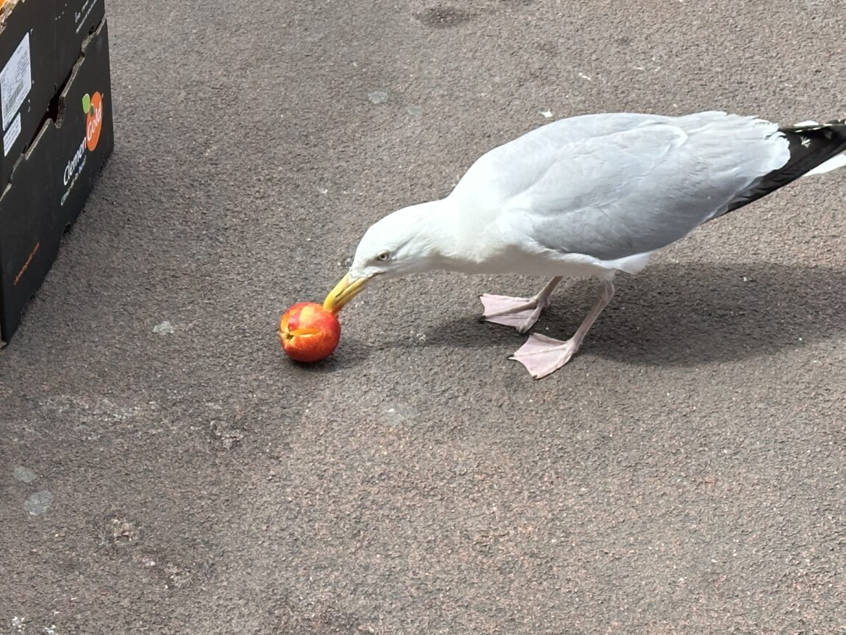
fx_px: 2567
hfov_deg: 18.7
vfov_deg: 14.1
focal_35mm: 105
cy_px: 313
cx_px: 296
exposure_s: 1/944
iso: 64
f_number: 1.78
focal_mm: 6.86
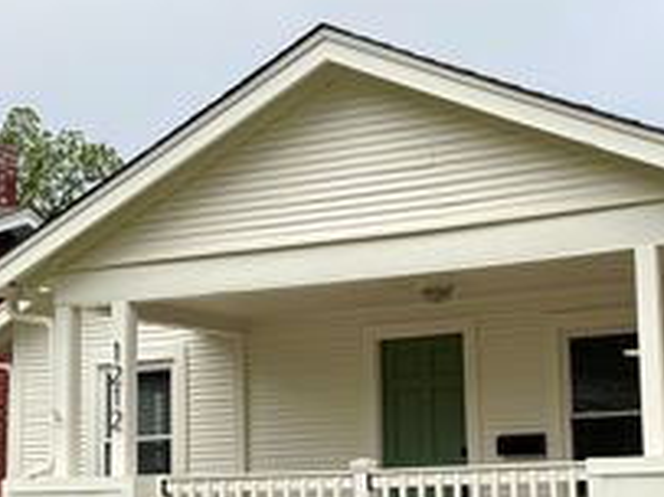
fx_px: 1227
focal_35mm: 64
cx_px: 468
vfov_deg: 22.8
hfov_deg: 30.0
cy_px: 338
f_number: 1.6
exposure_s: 1/1626
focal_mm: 5.96
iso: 50
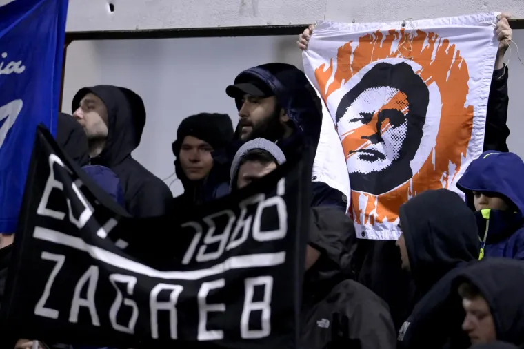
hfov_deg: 5.2
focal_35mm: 400
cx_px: 262
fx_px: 5823
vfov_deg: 3.4
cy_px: 174
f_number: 2.8
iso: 6400
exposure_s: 1/1600
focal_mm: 400
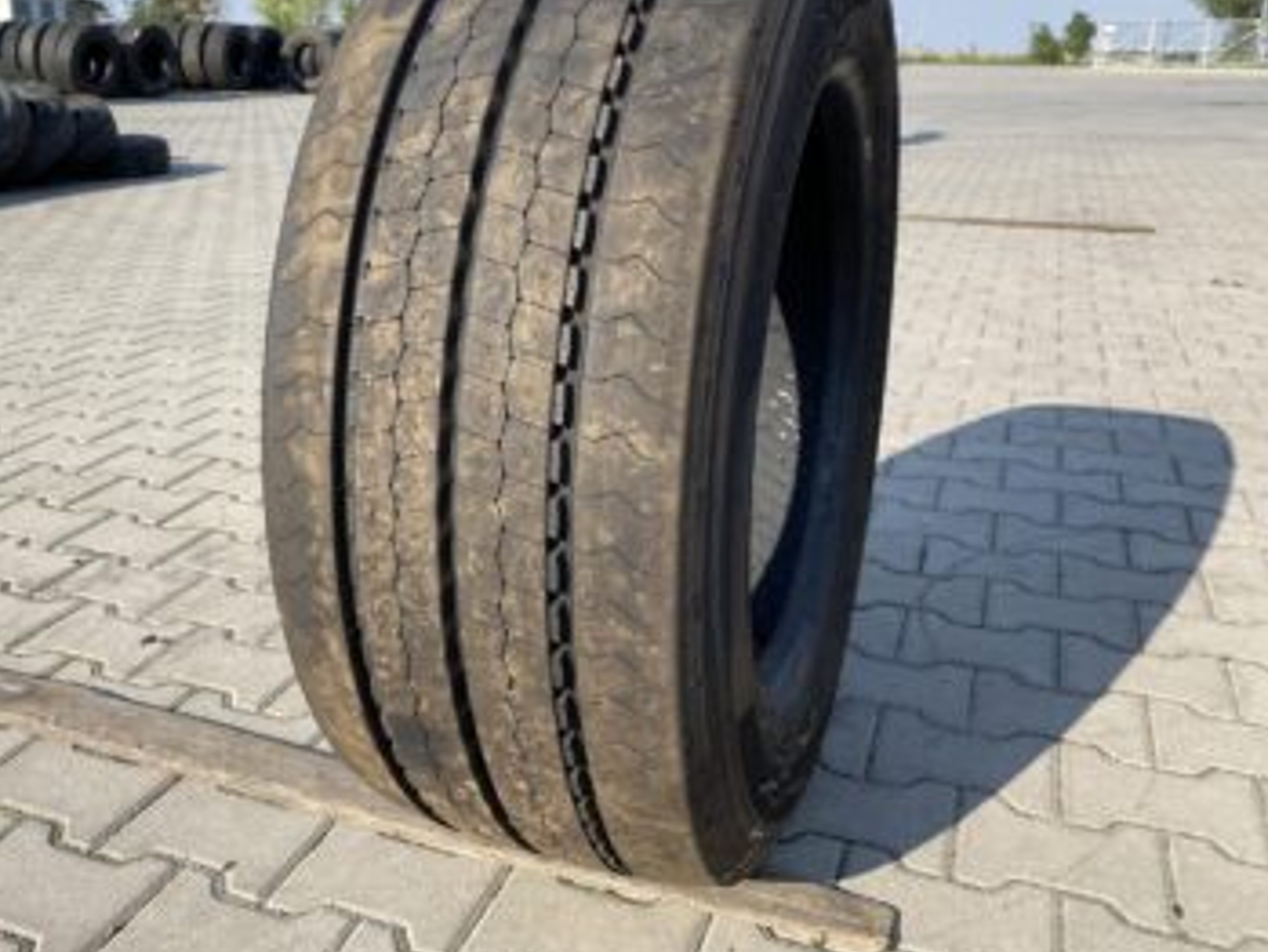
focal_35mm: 32
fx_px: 1173
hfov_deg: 56.6
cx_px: 541
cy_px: 402
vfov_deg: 44.0
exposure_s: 1/1608
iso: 32
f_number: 1.8
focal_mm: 4.25
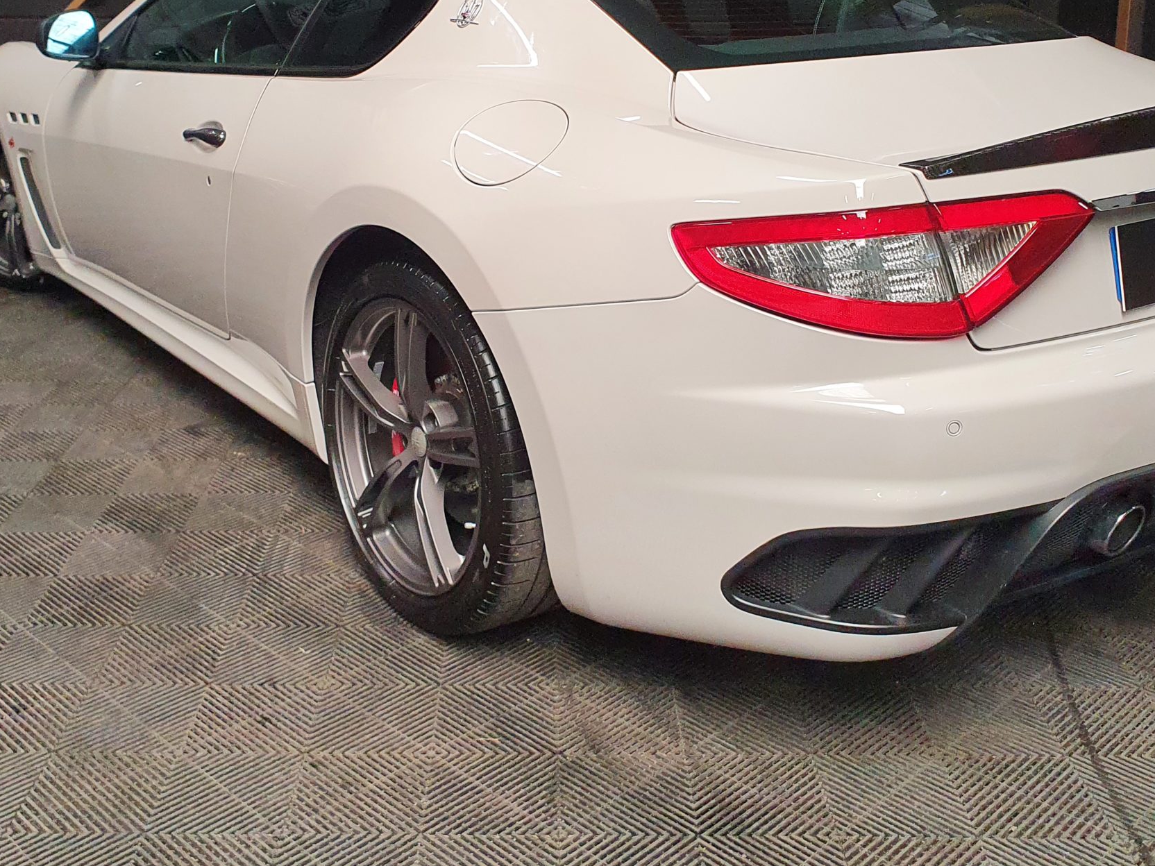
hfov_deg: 46.8
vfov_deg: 35.1
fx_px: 1335
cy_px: 210
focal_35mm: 40
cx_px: 548
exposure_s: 1/100
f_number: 2.4
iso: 200
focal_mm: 4.32
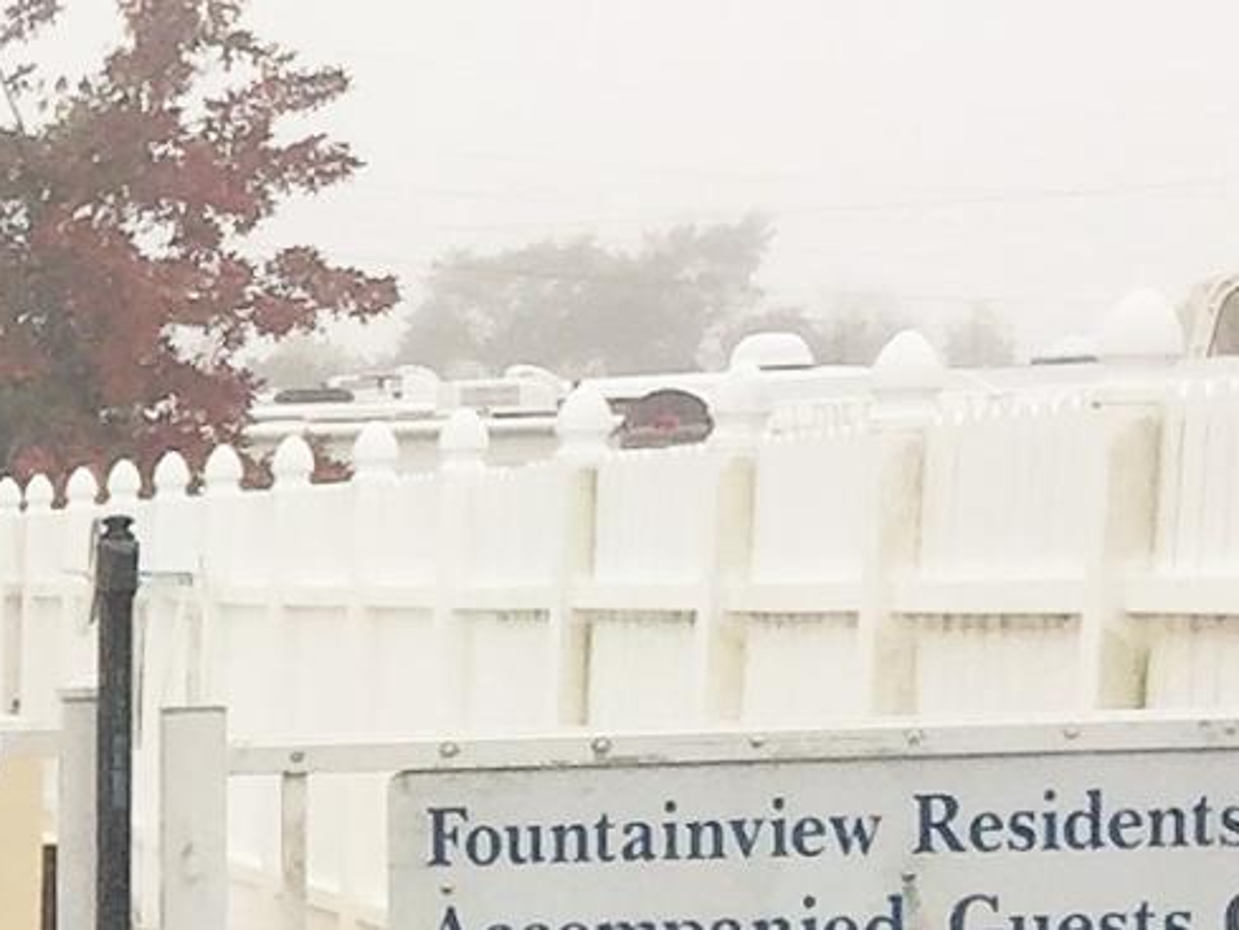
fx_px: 6373
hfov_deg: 9.5
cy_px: 1229
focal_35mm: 178
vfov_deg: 8.2
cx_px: -2047
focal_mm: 4.15
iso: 32
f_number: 2.2
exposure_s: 1/434
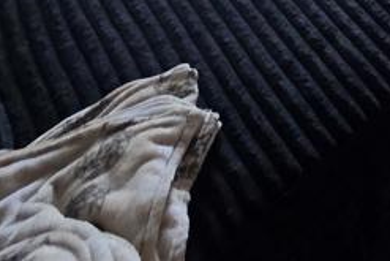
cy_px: -468
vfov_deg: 12.6
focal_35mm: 56
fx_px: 607
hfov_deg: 25.5
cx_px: 603
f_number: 2.2
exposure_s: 1/60
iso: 125
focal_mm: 2.2
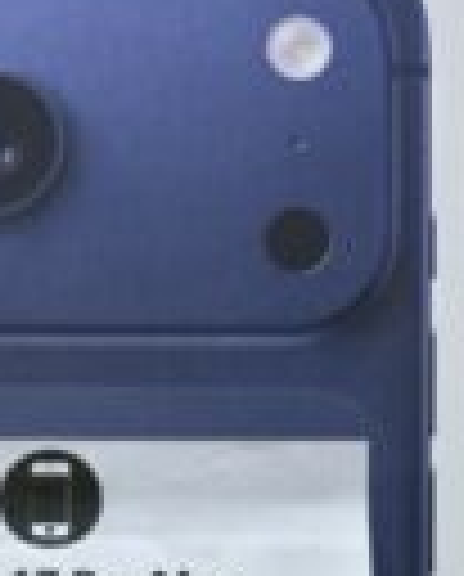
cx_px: 95
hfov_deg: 19.3
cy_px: 702
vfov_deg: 22.1
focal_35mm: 79
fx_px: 1351
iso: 50
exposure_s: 1/318
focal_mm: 5.7
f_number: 1.5
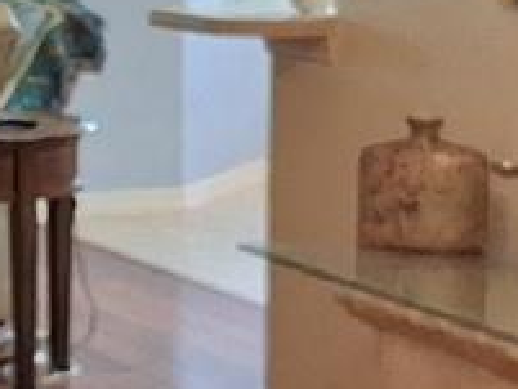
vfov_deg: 6.9
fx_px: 3219
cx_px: -75
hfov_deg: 9.1
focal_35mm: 215
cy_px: 108
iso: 500
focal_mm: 4
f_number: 1.8
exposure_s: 1/100
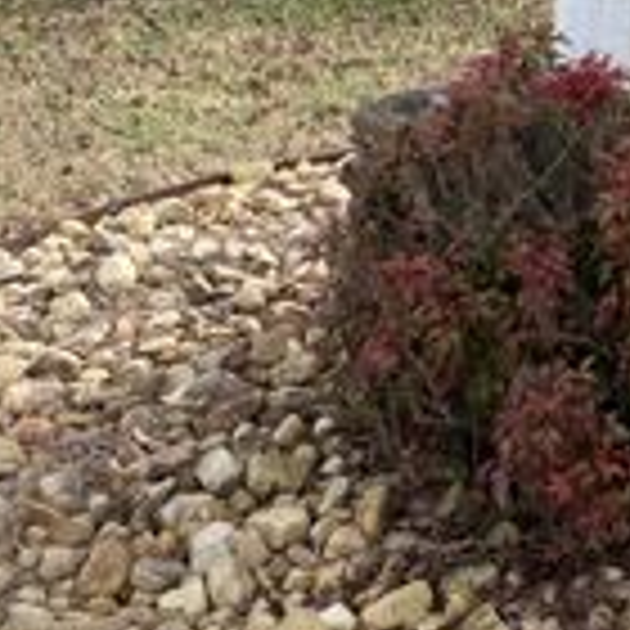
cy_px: -182
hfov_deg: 19.3
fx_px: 1688
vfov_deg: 19.5
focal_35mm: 82
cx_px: 855
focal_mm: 4.25
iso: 32
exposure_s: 1/1232
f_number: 1.8
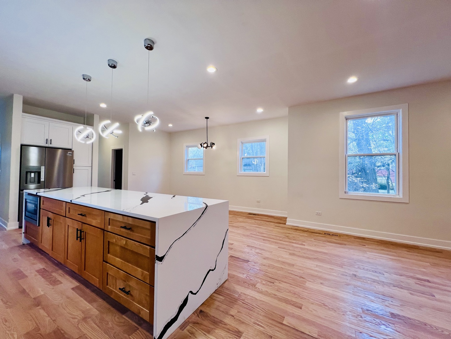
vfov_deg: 89.9
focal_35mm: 13
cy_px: 170
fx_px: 169
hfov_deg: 106.2
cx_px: 226
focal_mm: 1.57
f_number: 1.8
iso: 100
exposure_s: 1/120
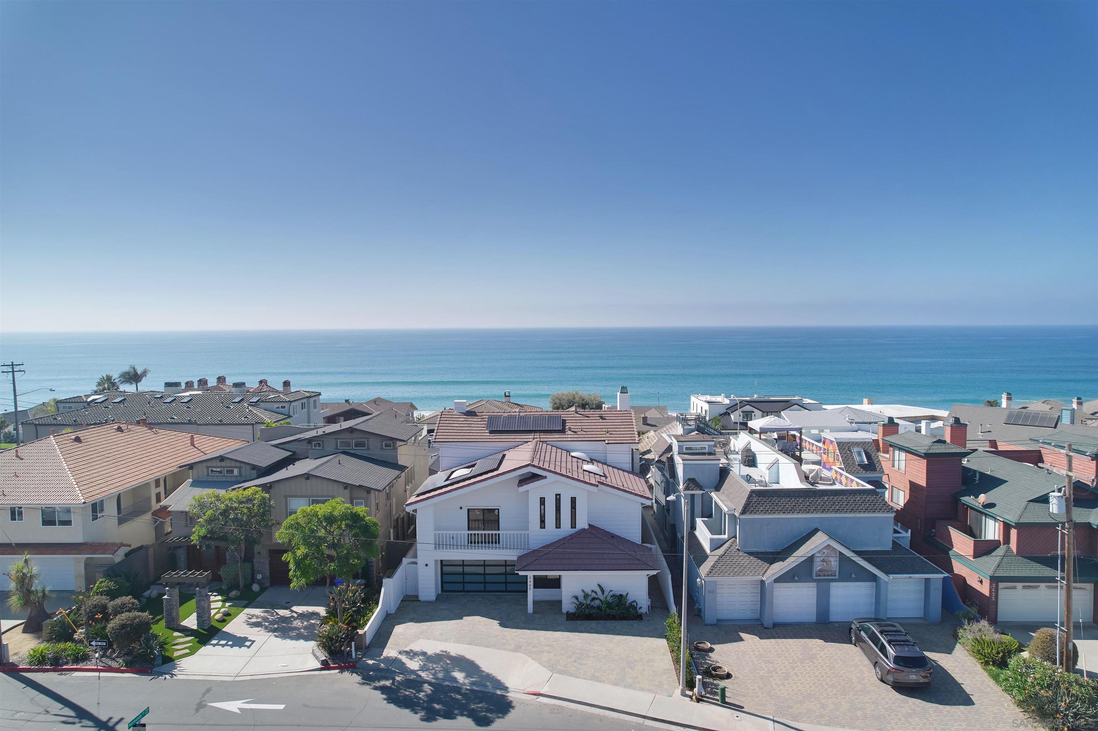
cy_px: 366
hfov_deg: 78.6
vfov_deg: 57.2
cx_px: 549
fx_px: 671
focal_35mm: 22
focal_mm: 8.4
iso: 130
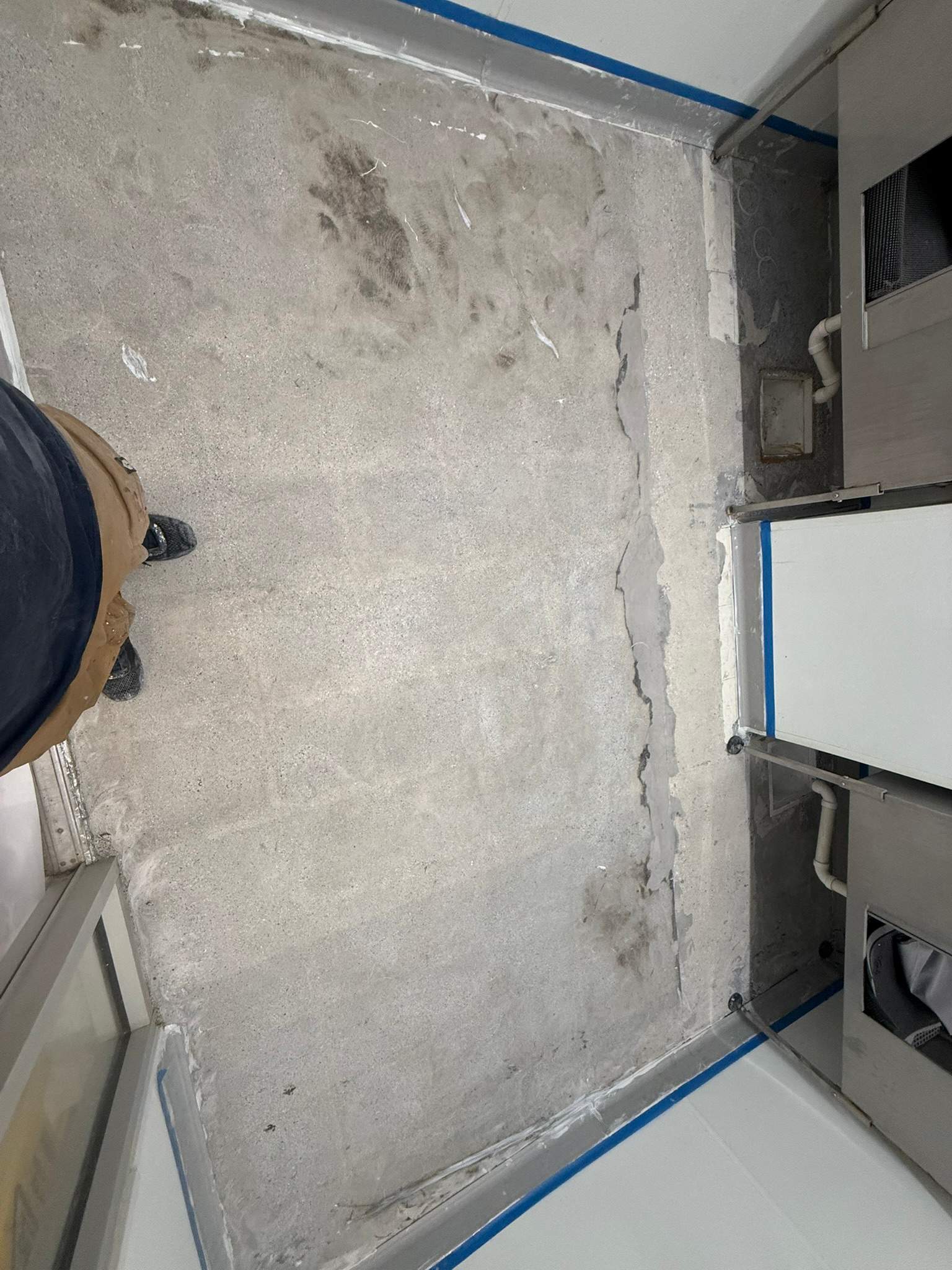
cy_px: 635
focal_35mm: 14
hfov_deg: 85.7
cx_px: 476
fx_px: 513
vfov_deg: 102.1
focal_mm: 2.22
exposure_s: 1/120
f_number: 2.2
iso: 250
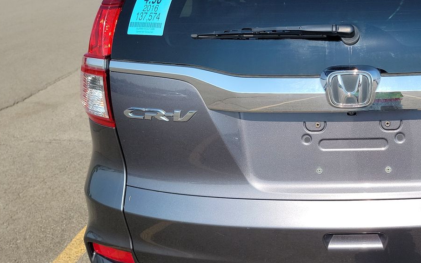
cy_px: 110
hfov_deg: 41.7
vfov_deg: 28.5
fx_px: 516
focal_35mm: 45
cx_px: 358
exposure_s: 1/829
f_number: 1.8
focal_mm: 6.7
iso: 50
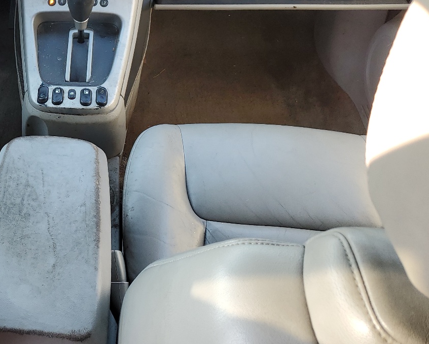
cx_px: 29
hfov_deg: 36.0
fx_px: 610
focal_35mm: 48
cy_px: 67
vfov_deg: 30.7
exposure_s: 1/120
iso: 50
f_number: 1.5
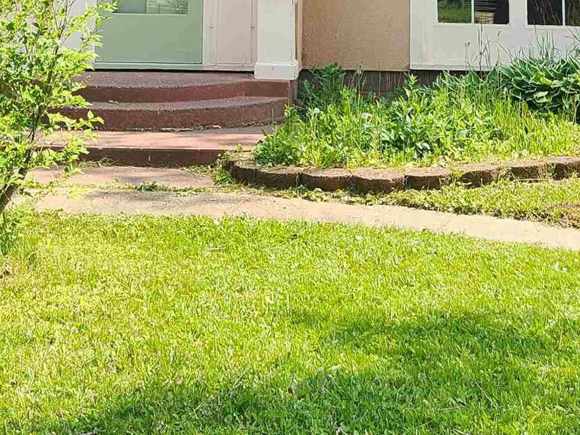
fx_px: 1223
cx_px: 289
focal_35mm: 73
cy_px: -168
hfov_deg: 26.7
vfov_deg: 18.4
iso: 20
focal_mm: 5.4
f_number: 1.8
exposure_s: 1/296
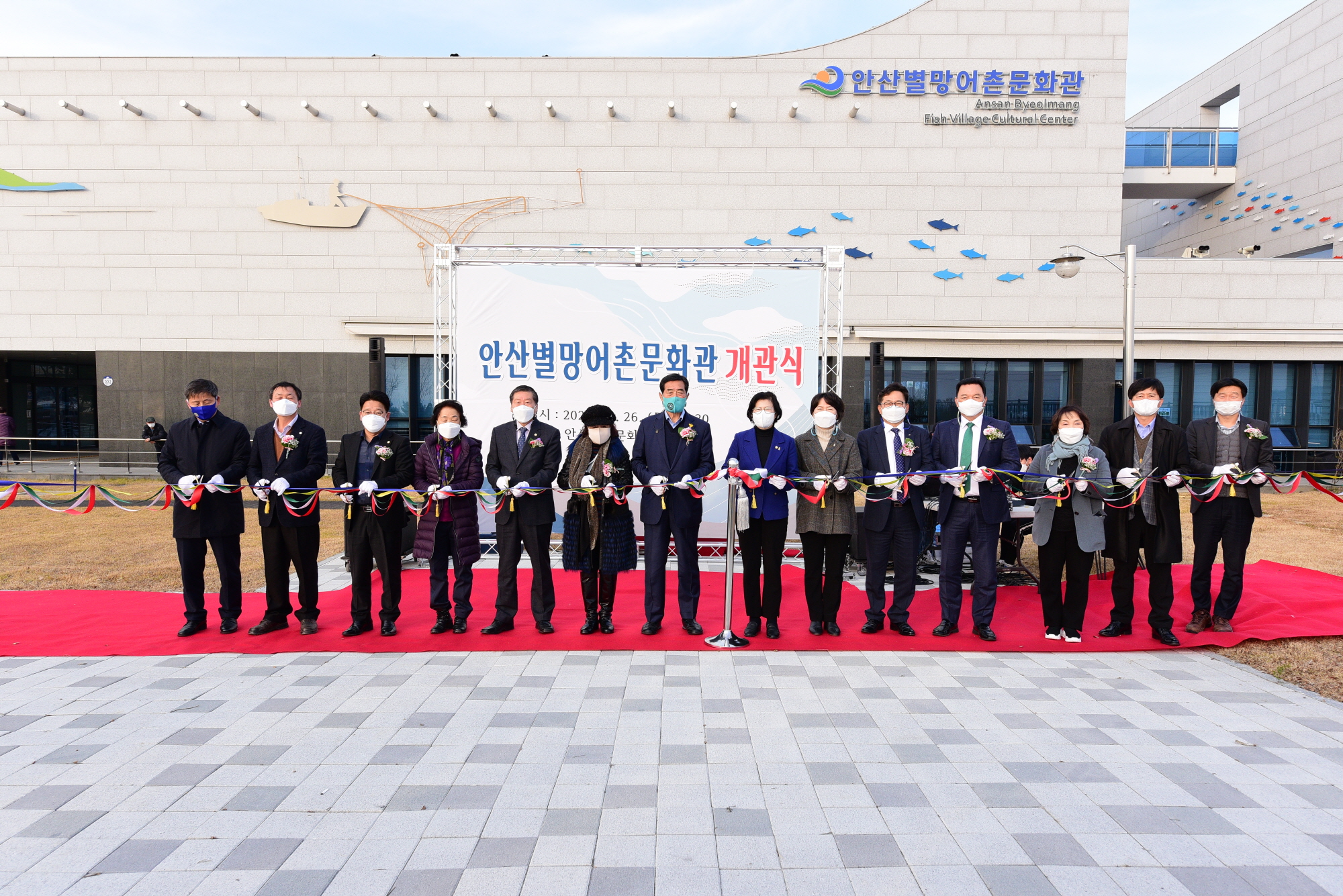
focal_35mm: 22
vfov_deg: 57.3
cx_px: 672
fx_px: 821
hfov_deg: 78.6
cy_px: 448
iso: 800
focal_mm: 22
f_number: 8
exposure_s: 1/400
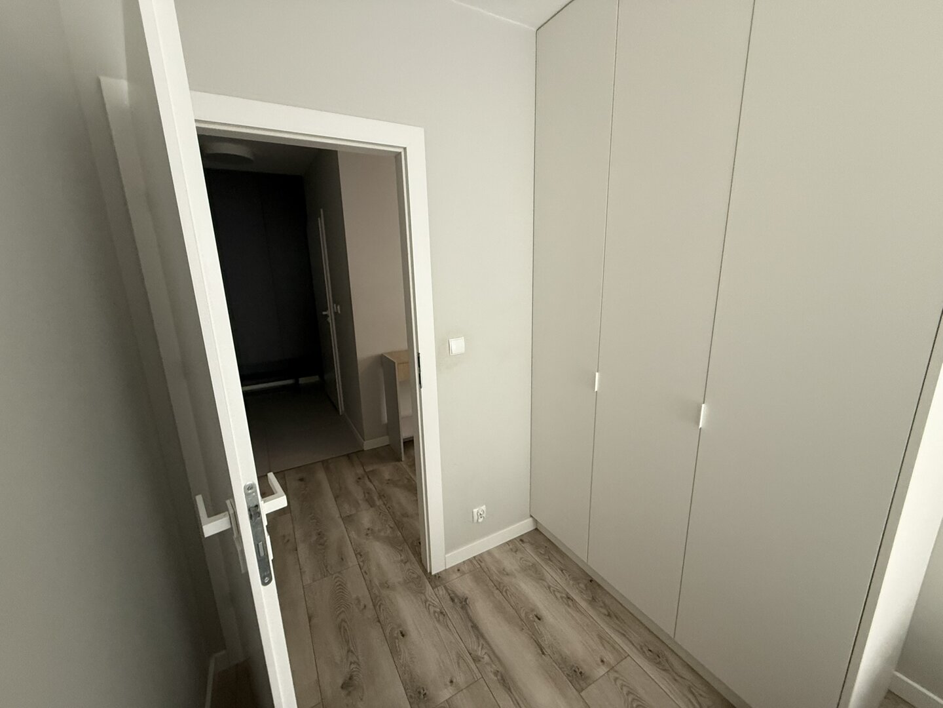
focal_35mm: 14
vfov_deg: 85.7
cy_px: 354
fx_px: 381
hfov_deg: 102.1
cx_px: 472
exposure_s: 1/50
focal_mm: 2.22
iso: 400
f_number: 2.2
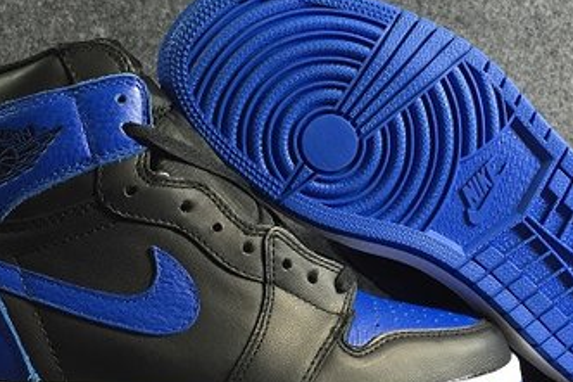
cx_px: 274
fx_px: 795
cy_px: 201
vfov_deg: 27.0
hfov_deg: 39.6
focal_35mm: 50
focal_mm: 4.15
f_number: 2.2
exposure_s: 1/33
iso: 50
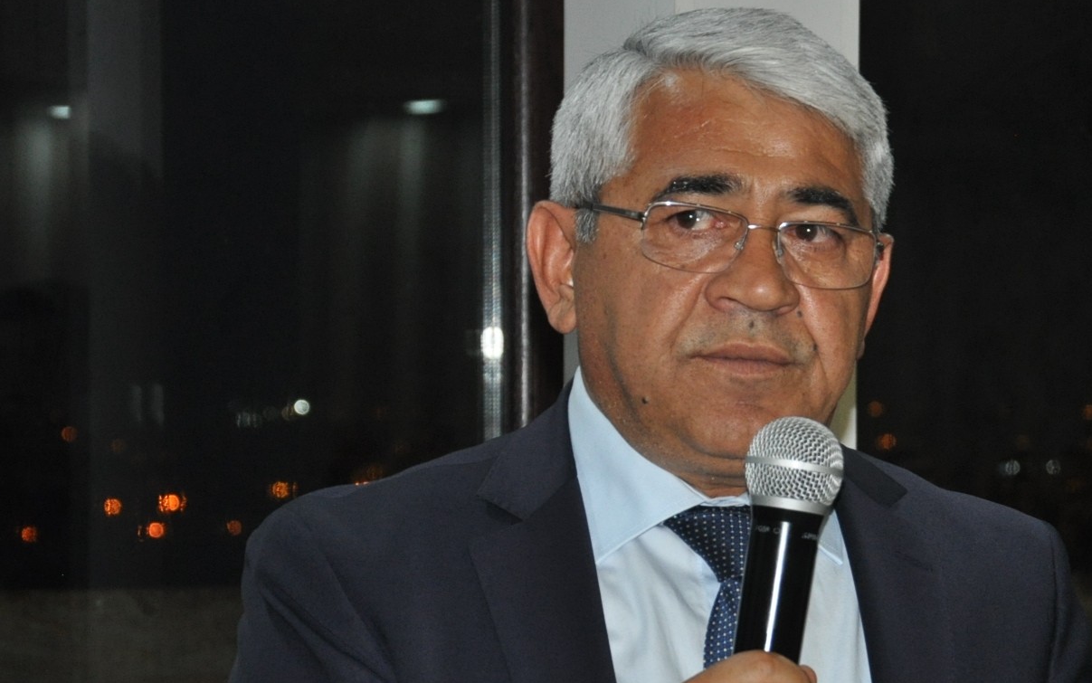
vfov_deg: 9.3
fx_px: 4197
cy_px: 517
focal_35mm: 141
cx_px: 753
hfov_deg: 14.8
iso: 800
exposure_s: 1/60
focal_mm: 52
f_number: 5
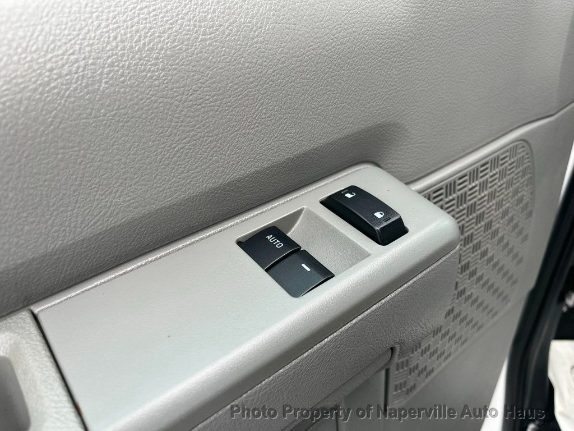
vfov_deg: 53.1
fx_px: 431
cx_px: 287
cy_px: 216
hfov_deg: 67.3
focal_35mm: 26
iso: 40
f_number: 1.6
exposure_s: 1/151
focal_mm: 5.1
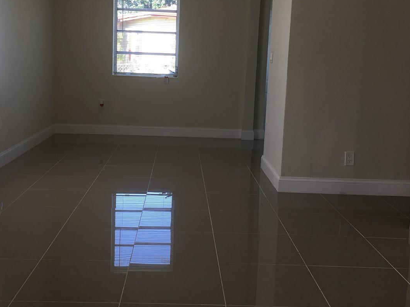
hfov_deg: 42.9
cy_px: 135
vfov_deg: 32.8
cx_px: 192
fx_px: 521
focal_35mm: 44
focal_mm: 4.15
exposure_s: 1/120
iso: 25
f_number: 2.2
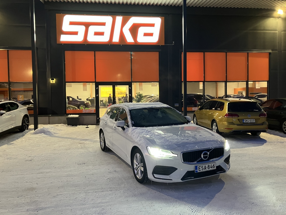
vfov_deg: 49.7
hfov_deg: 63.4
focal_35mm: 28
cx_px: 143
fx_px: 231
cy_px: 108
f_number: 1.8
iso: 320
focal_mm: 3.99
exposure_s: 1/50
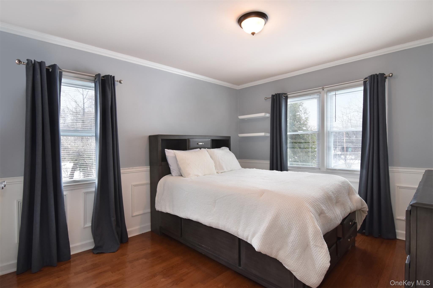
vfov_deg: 72.0
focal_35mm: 16
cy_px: 144
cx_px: 216
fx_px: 198
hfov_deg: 95.0
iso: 640
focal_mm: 11
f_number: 8
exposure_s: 1/25
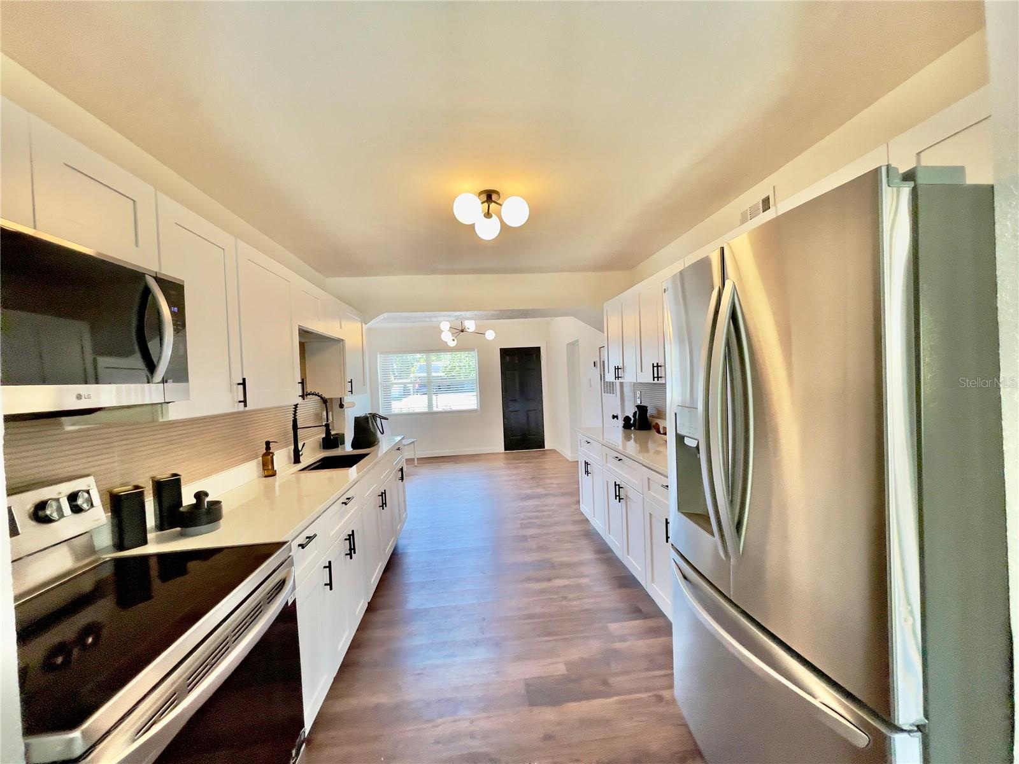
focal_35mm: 13
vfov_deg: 89.9
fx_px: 383
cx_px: 510
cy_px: 382
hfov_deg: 106.2
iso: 160
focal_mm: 1.54
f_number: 2.4
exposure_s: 1/120
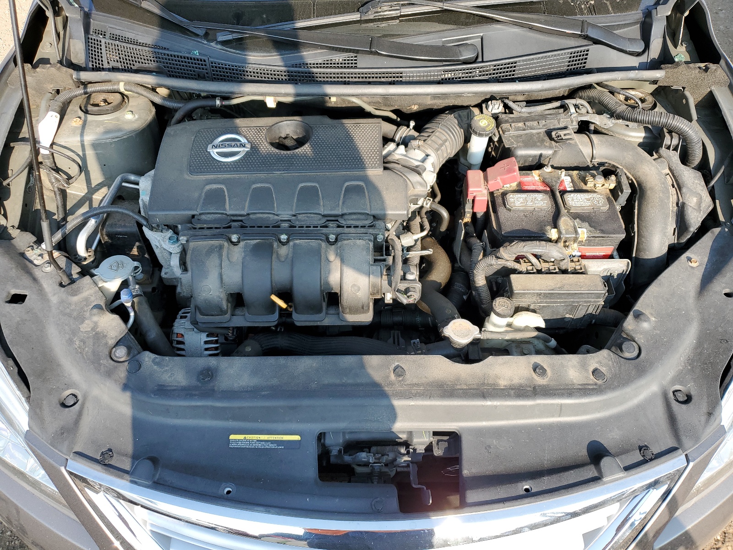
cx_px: 366
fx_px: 551
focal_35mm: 26
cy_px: 275
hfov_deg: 67.3
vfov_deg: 53.1
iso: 50
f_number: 1.5
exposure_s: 1/625
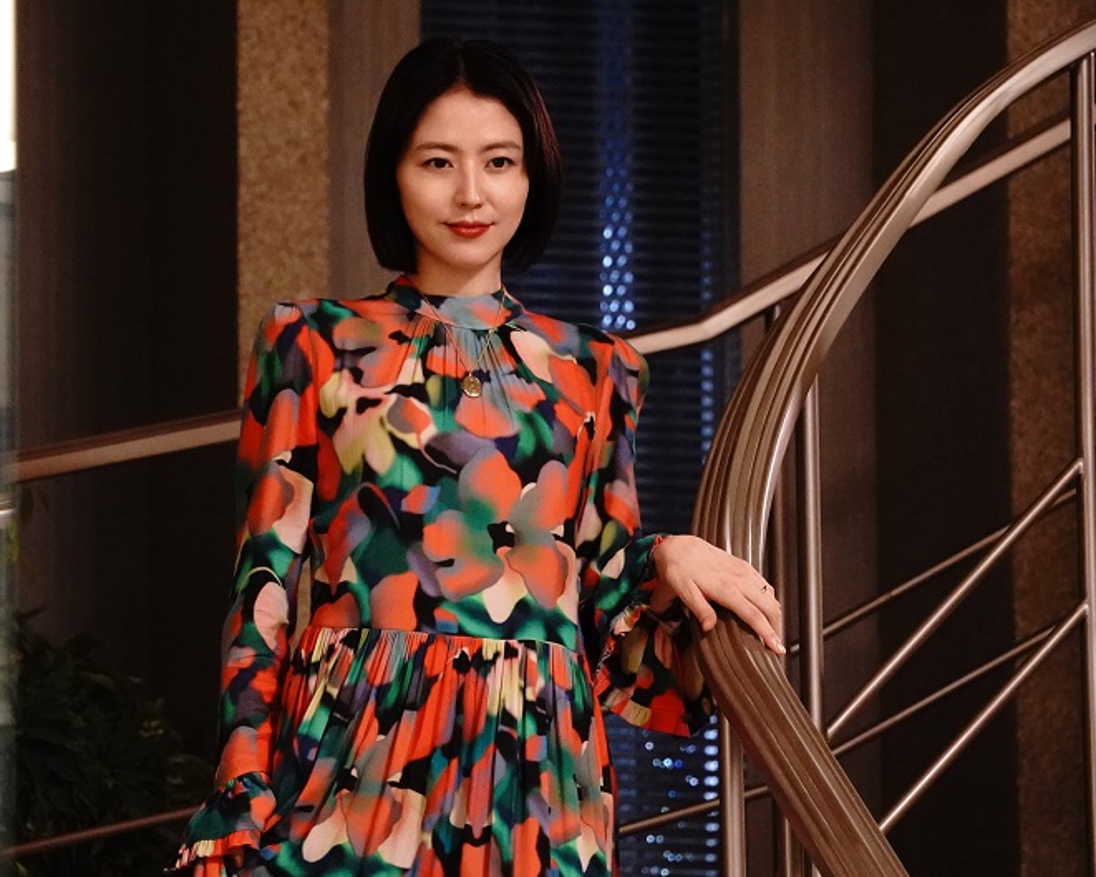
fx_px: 7364
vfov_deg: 6.8
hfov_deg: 8.5
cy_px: 437
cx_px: 468
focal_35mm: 227
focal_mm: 200
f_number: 5.6
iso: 12800
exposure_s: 1/125
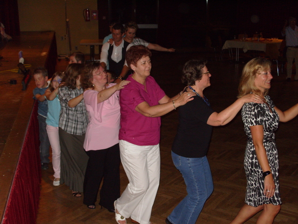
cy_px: 112
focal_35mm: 50
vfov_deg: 29.1
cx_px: 149
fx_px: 430
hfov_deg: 38.2
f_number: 3.1
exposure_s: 1/60
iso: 200
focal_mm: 11.1
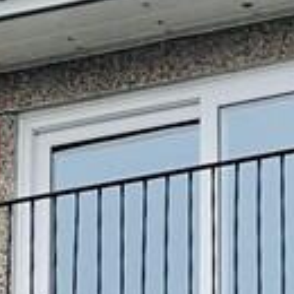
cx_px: 267
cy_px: 778
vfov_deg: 3.9
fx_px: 4266
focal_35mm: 444
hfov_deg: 3.9
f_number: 2.2
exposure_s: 1/340
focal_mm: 7.5
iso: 20
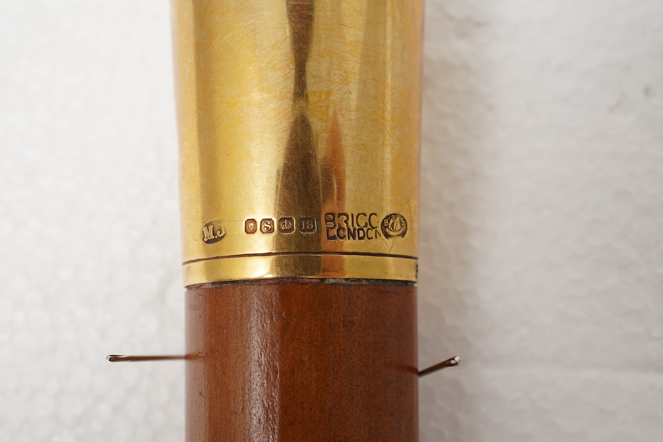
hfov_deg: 43.6
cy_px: 221
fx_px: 829
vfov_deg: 29.9
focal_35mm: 45
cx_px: 332
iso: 400
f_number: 22
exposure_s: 1/125
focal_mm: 30
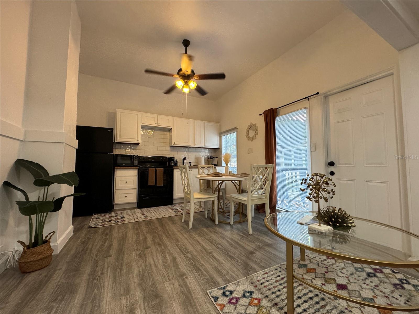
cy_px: 157
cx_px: 210
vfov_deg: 85.7
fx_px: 169
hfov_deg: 102.1
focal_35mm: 14
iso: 320
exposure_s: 1/120
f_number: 2.2
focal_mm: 2.22
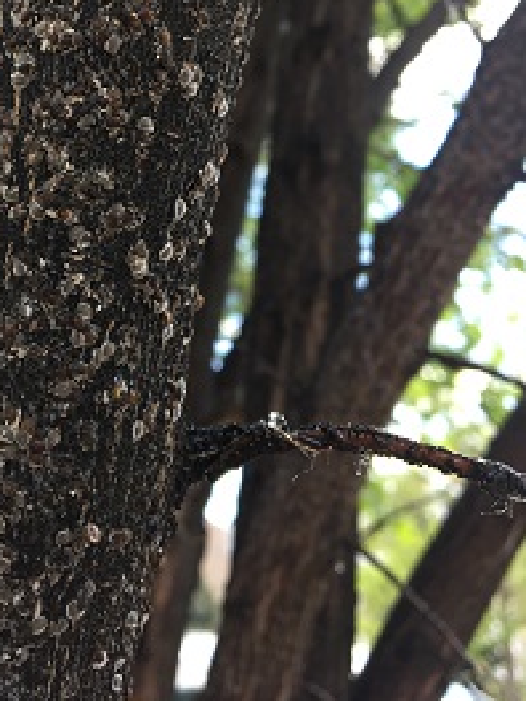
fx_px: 891
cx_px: 130
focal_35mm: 44
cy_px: 175
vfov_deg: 41.7
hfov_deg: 32.3
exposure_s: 1/120
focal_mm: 4.15
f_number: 2.2
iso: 32
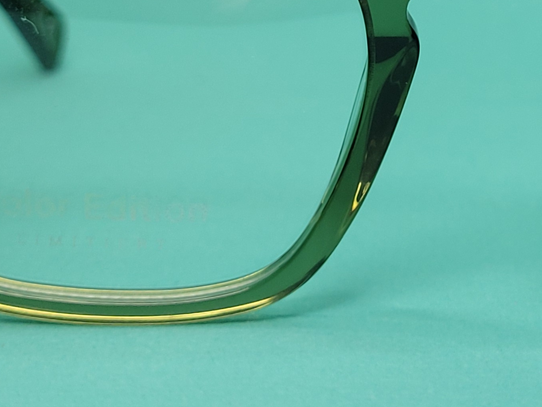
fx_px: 1206
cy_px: -37
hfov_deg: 24.8
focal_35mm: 77
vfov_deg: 18.4
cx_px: 460
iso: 80
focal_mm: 5.4
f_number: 1.8
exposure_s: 1/100
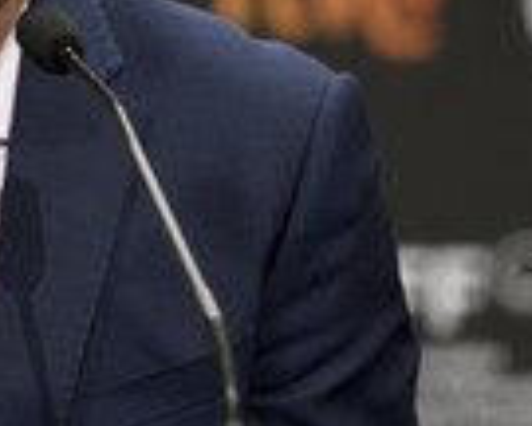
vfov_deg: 3.0
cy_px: 79
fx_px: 8156
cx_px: -97
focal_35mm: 518
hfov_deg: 3.7
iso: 1000
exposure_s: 1/200
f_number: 3.2
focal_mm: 165
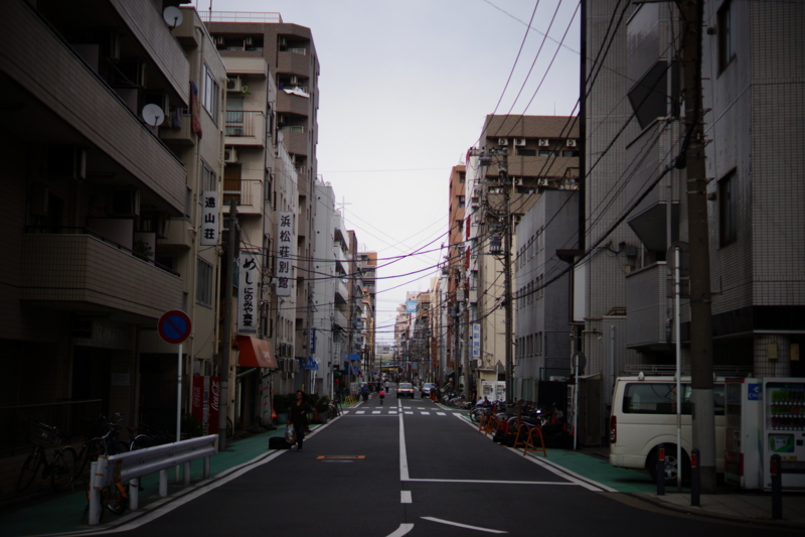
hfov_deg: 37.9
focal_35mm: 52
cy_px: 268
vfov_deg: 25.7
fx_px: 1174
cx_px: 402
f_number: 1.8
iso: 100
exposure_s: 1/4000
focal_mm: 35
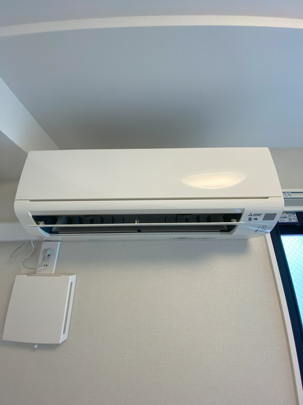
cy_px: 202
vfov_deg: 106.2
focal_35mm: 13
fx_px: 152
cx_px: 152
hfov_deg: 89.9
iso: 100
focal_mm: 1.54
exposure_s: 1/122
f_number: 2.4
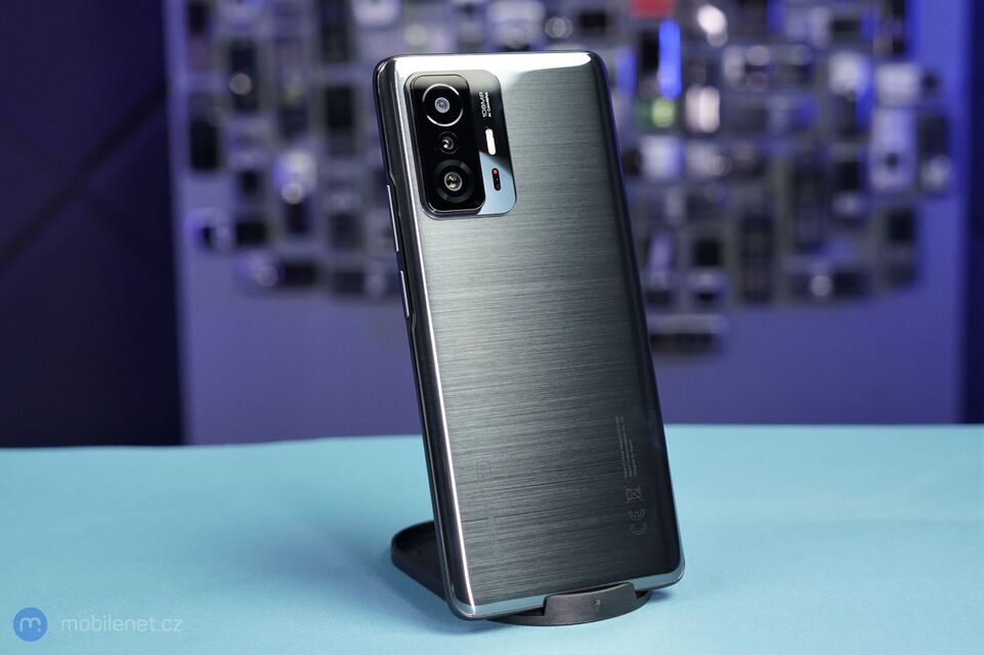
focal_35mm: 53
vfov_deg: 25.5
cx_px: 492
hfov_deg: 37.5
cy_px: 328
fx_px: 1448
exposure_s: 1/200
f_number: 6.3
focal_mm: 53
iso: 2500
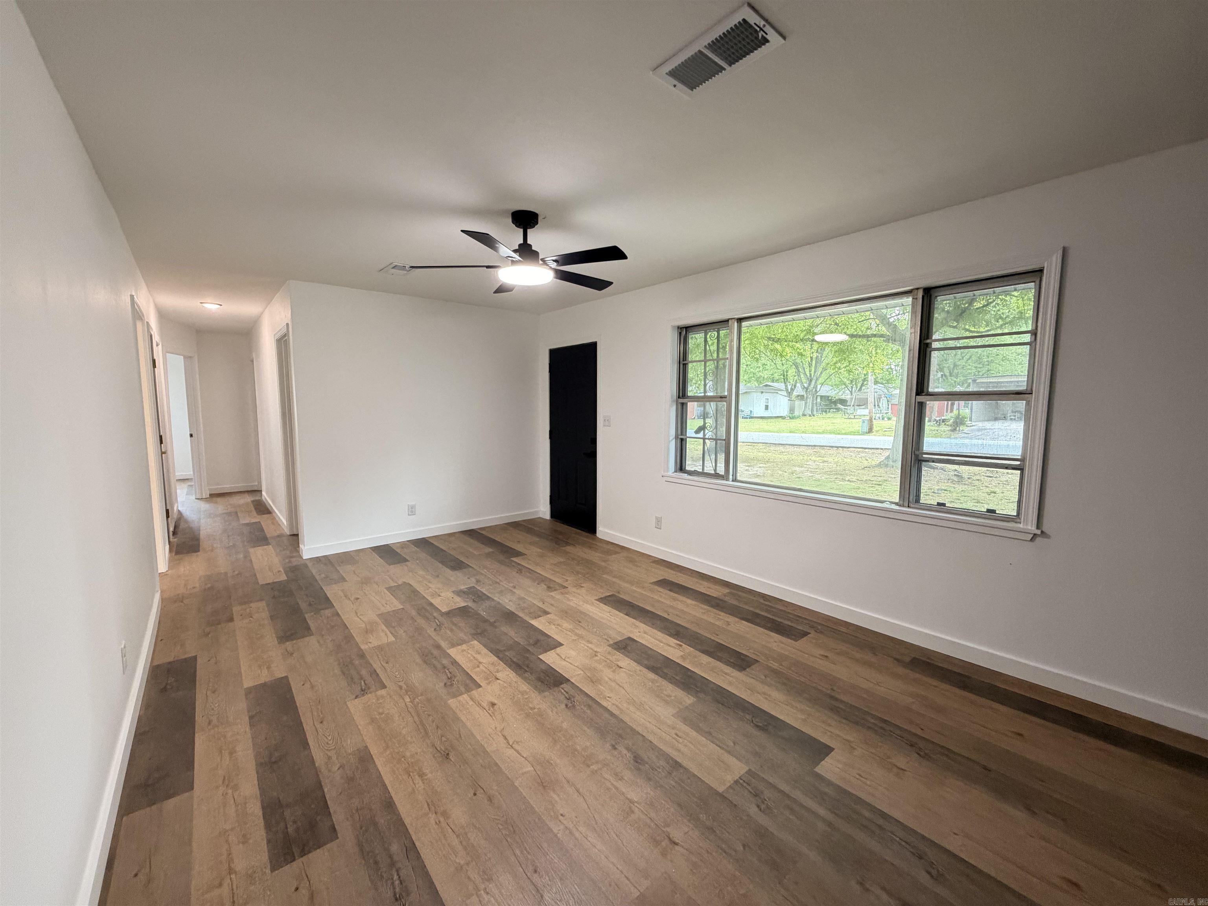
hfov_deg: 102.1
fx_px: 489
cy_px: 453
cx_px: 604
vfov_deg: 85.7
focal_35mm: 14
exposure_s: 1/75
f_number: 2.2
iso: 320
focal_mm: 2.22
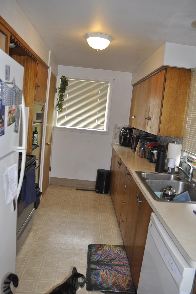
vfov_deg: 65.5
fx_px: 229
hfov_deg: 46.4
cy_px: 147
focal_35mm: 28
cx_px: 101
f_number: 3.5
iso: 640
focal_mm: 18
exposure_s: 1/125
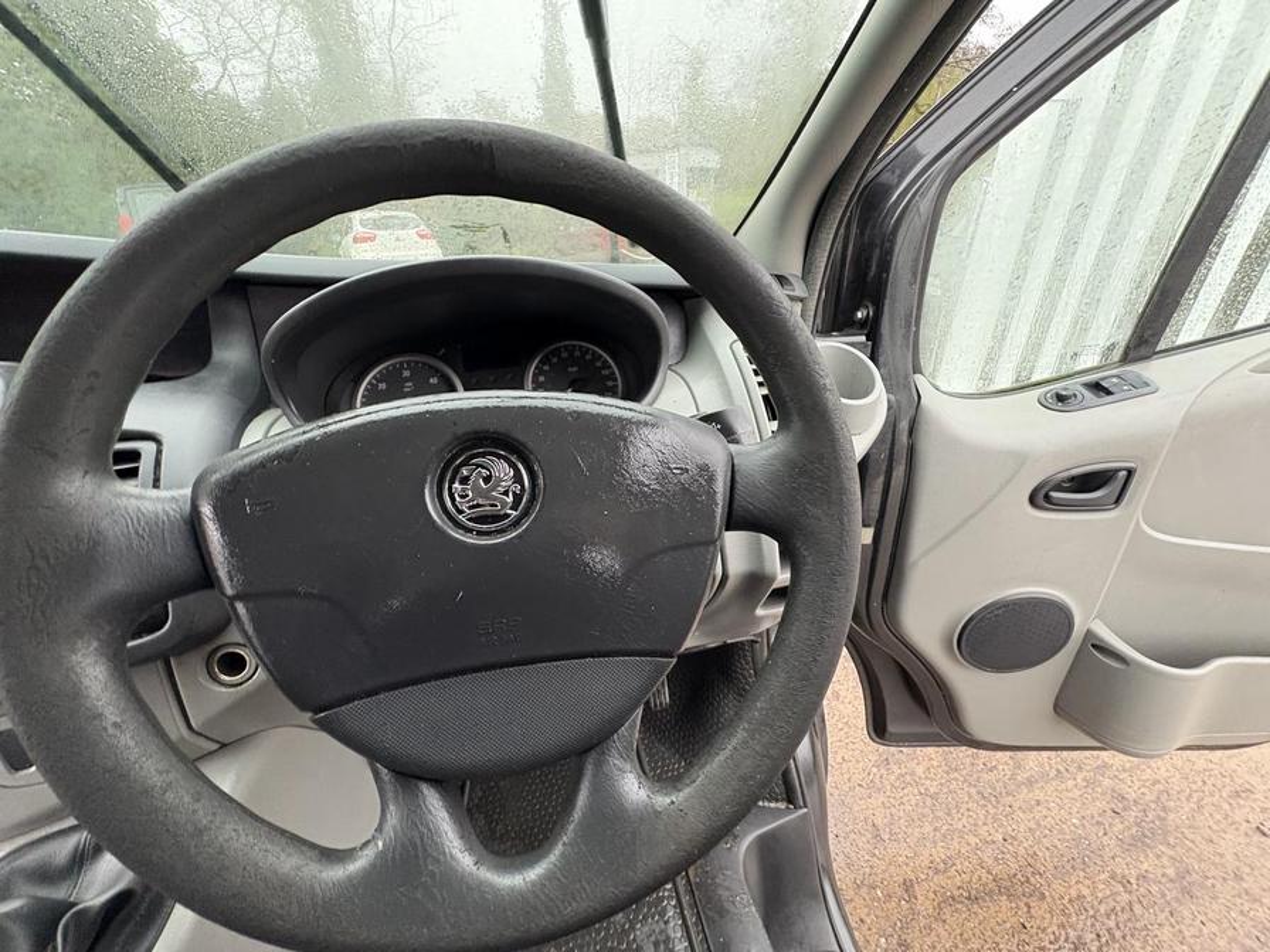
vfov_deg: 85.7
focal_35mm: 14
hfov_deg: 102.1
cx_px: 635
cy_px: 476
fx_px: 514
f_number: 2.2
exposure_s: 1/60
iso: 400
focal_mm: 2.22
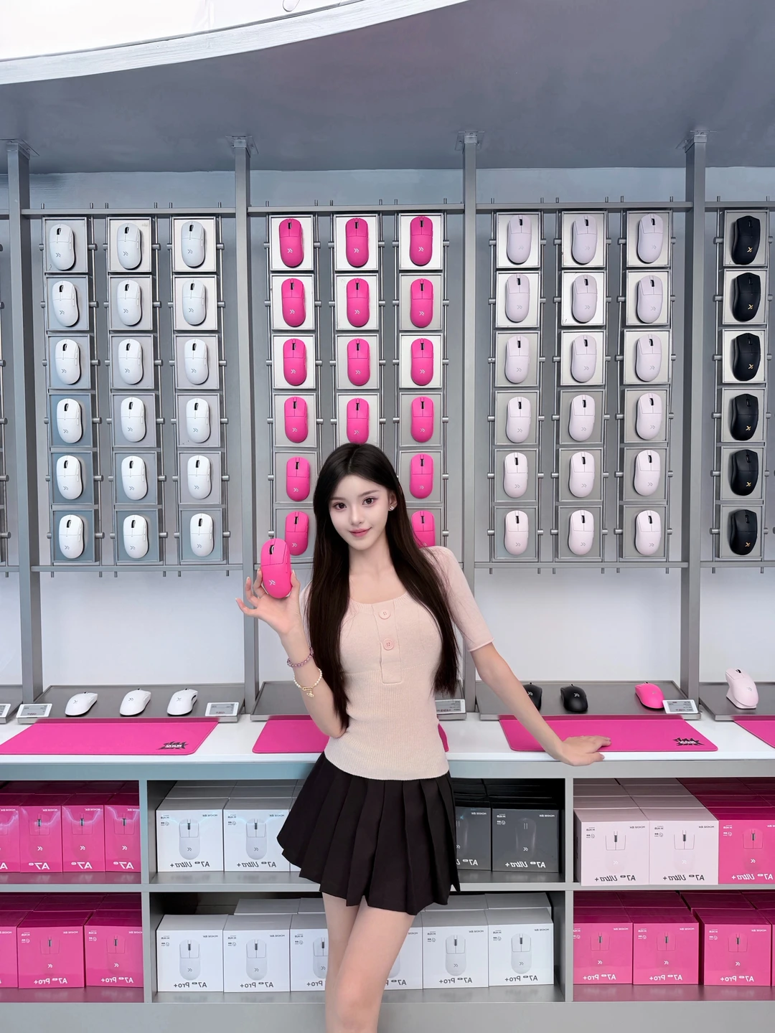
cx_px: 388
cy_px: 516
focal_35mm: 24
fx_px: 716
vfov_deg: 71.6
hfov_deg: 56.8
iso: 64
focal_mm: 6.76
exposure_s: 1/176
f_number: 1.78
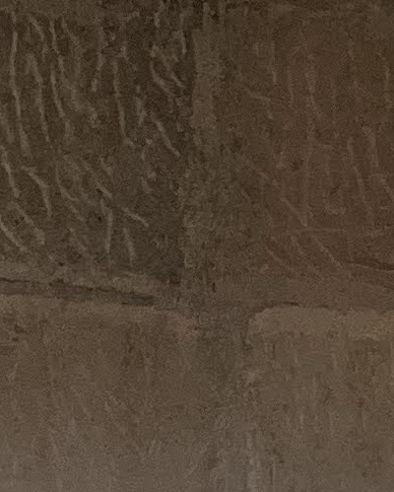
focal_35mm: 211
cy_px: 1201
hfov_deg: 7.1
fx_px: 3076
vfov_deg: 8.4
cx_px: 688
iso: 100
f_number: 1.6
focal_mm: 5.1
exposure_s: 1/100
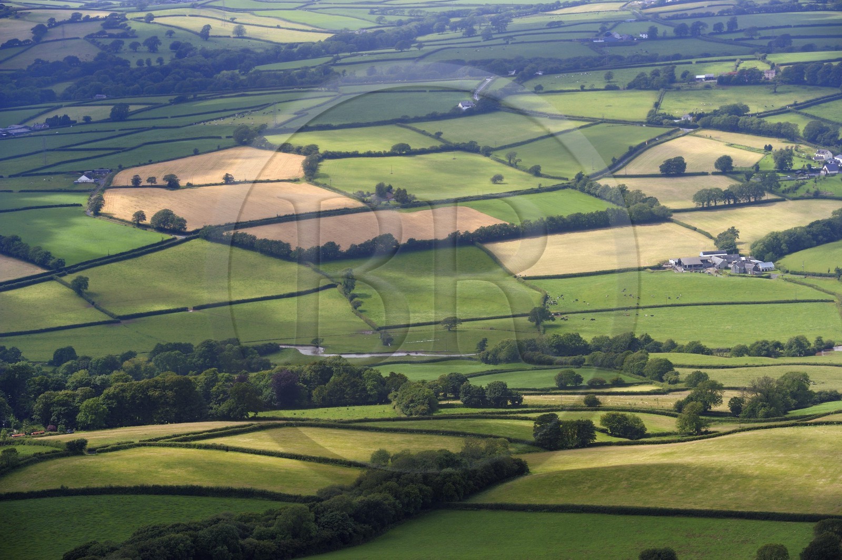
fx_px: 3272
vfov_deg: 9.8
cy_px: 280
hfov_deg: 14.7
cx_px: 421
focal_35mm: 140
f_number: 8
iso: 400
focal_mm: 140
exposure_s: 1/800
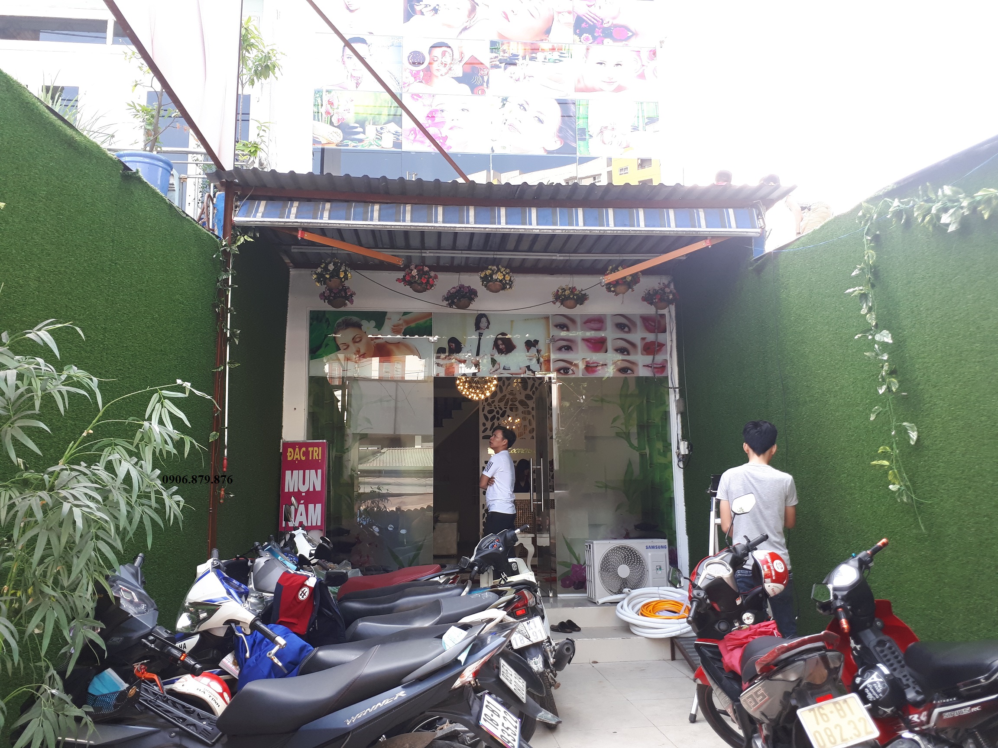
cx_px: 499
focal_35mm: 27
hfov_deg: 65.3
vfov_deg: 51.4
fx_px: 778
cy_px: 374
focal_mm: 3.6
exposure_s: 1/100
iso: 64
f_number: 1.9
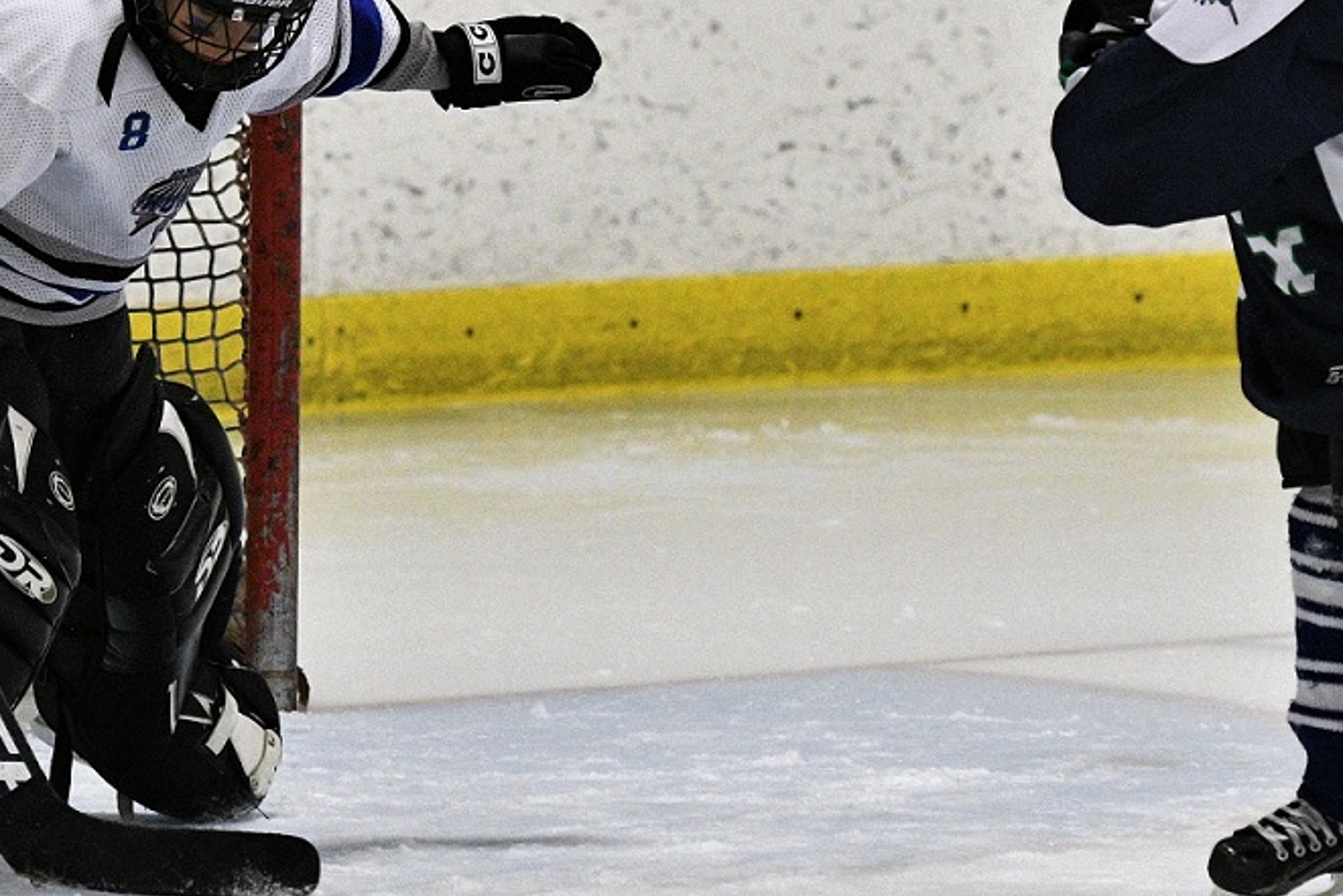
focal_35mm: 315
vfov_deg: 4.4
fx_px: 11745
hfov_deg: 6.5
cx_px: 506
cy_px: 301
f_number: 3.5
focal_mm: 135
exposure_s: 1/1000
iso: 5000
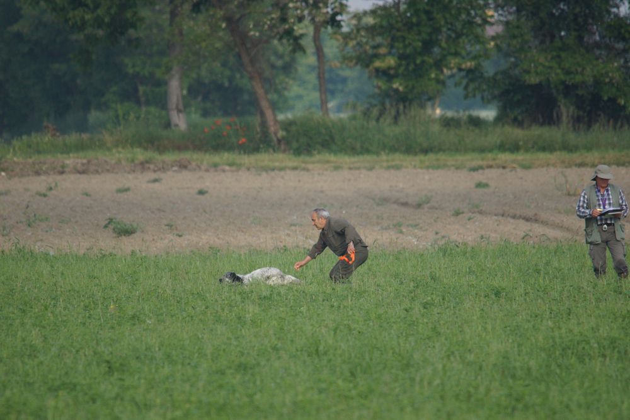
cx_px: 315
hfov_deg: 2.7
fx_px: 13126
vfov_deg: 1.8
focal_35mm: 750
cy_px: 210
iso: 800
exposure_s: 1/2000
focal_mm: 500
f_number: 6.3
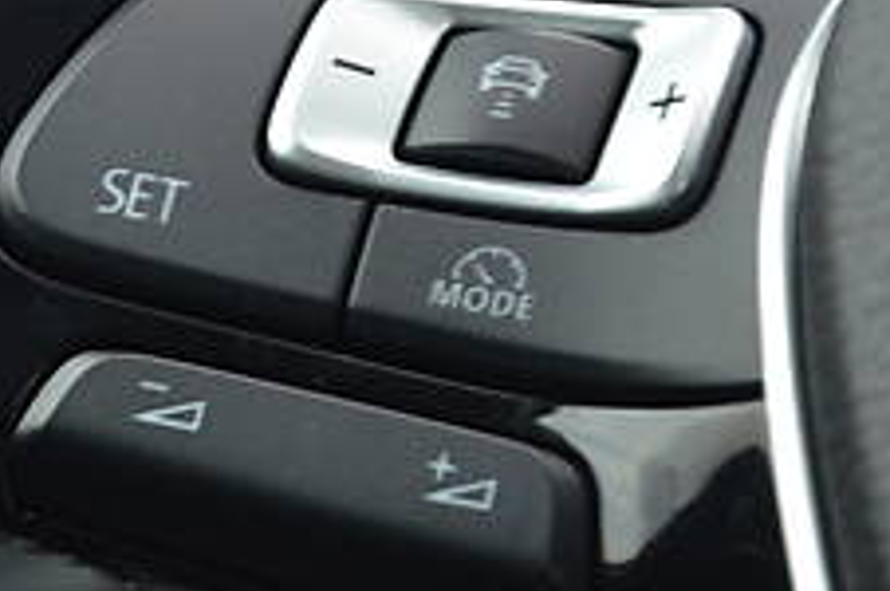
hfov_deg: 3.7
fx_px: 13745
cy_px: 248
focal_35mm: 557
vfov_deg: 2.5
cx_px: 28
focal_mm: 105
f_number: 5.6
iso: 1600
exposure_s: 1/25
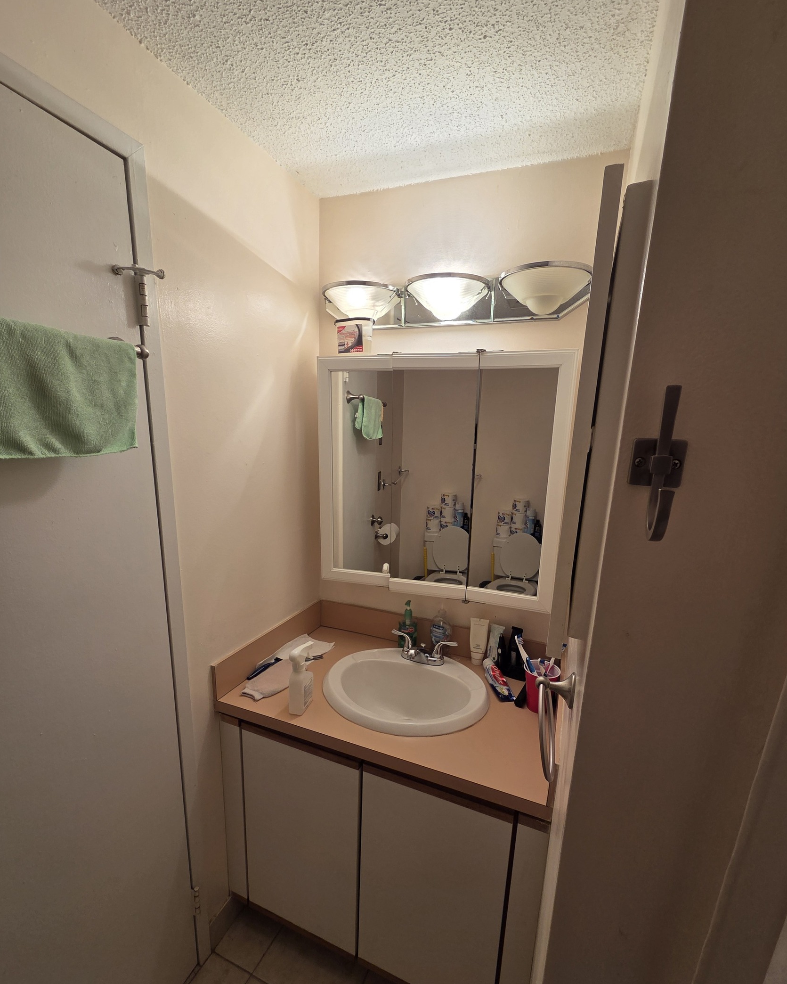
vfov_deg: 100.5
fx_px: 408
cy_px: 532
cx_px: 404
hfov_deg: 88.0
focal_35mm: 14
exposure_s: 1/157
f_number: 2.2
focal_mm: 2.2
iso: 50
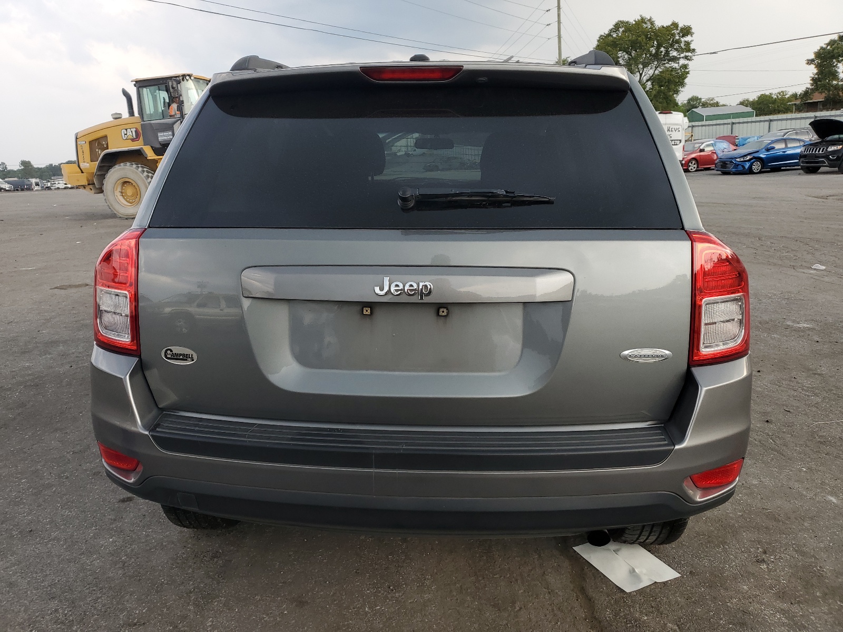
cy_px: 316
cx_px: 422
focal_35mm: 26
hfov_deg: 67.3
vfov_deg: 53.1
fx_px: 633
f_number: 1.5
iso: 50
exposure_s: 1/500
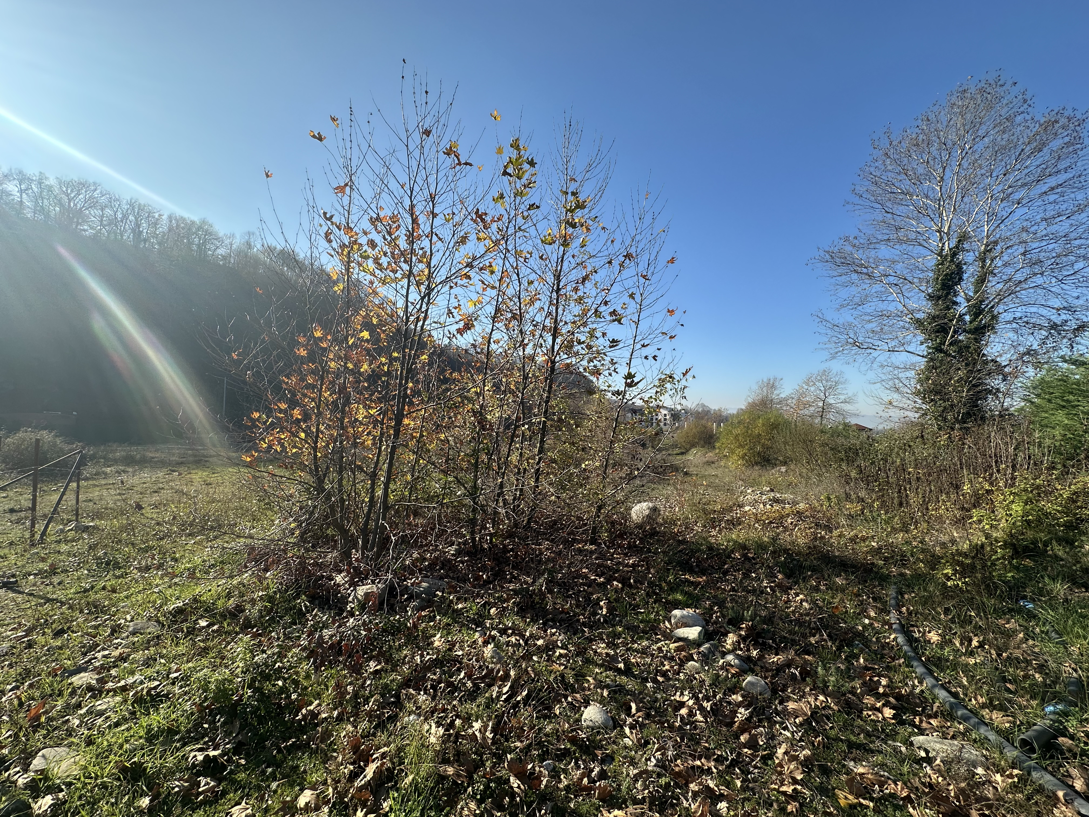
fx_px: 440
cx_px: 544
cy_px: 408
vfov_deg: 85.7
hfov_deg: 102.1
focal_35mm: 14
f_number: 2.2
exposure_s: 1/1125
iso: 40
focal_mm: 2.22
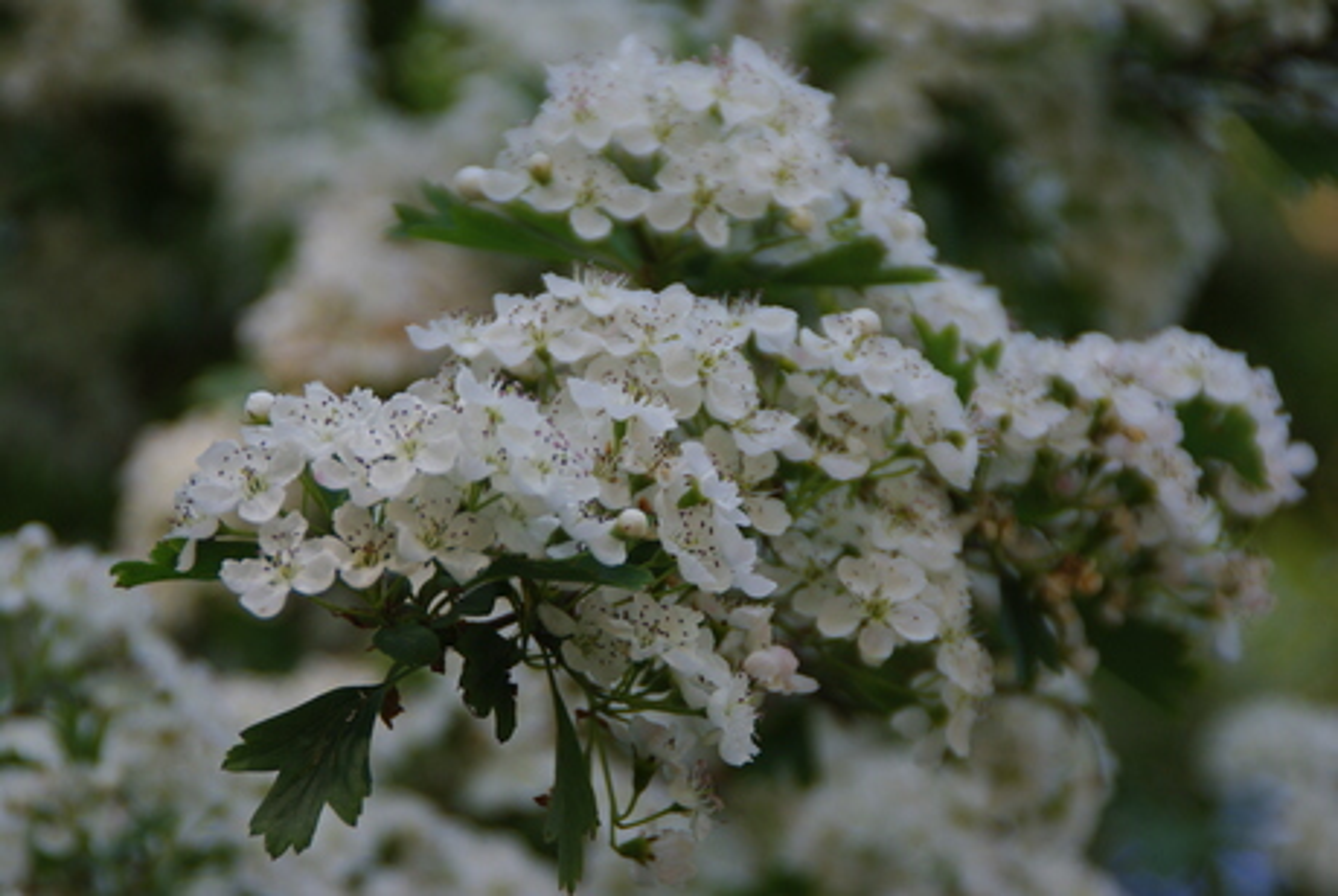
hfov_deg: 10.5
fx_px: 7257
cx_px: 669
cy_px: 448
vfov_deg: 7.1
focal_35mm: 195
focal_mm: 130
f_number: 6.3
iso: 200
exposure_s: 1/180
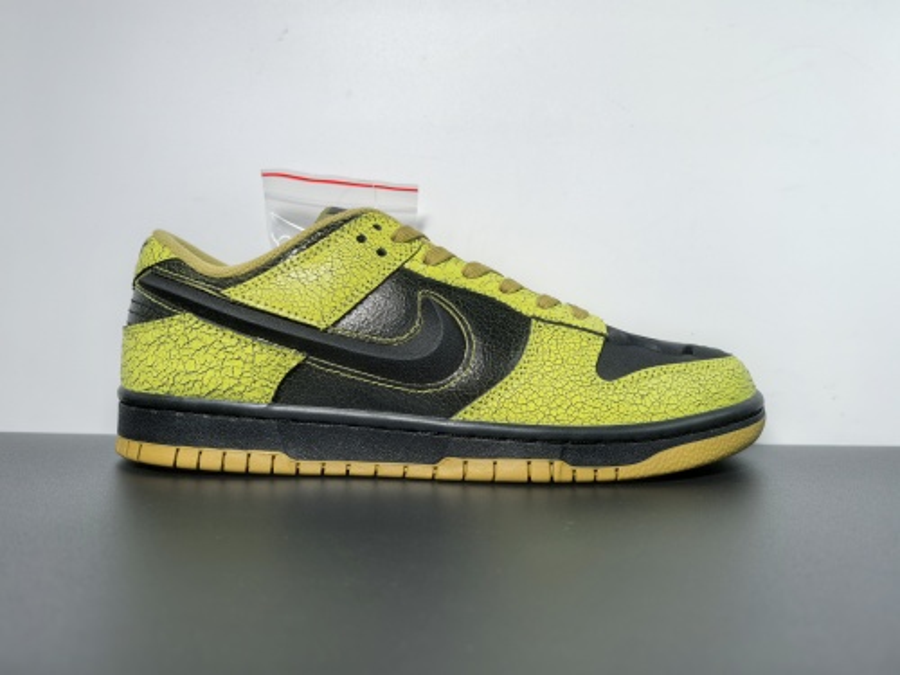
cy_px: 338
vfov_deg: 51.4
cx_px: 450
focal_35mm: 27
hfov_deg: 65.3
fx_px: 702
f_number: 2
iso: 50
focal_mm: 6.98
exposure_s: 1/307
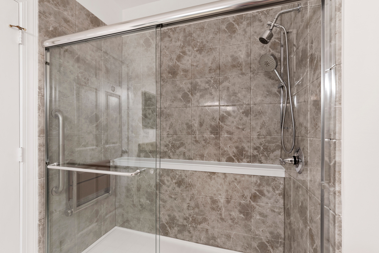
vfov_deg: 77.3
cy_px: 126
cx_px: 190
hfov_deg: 100.4
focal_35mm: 15
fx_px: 158
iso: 100
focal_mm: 10
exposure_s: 1/2
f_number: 8
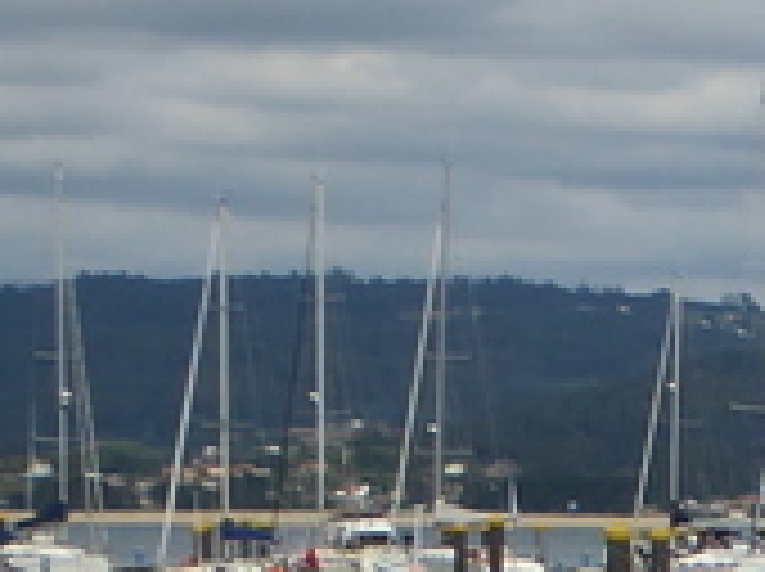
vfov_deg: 4.3
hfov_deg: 5.5
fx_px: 7592
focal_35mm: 344
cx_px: 2074
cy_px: 734
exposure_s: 1/500
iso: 80
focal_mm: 9.6
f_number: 4.1
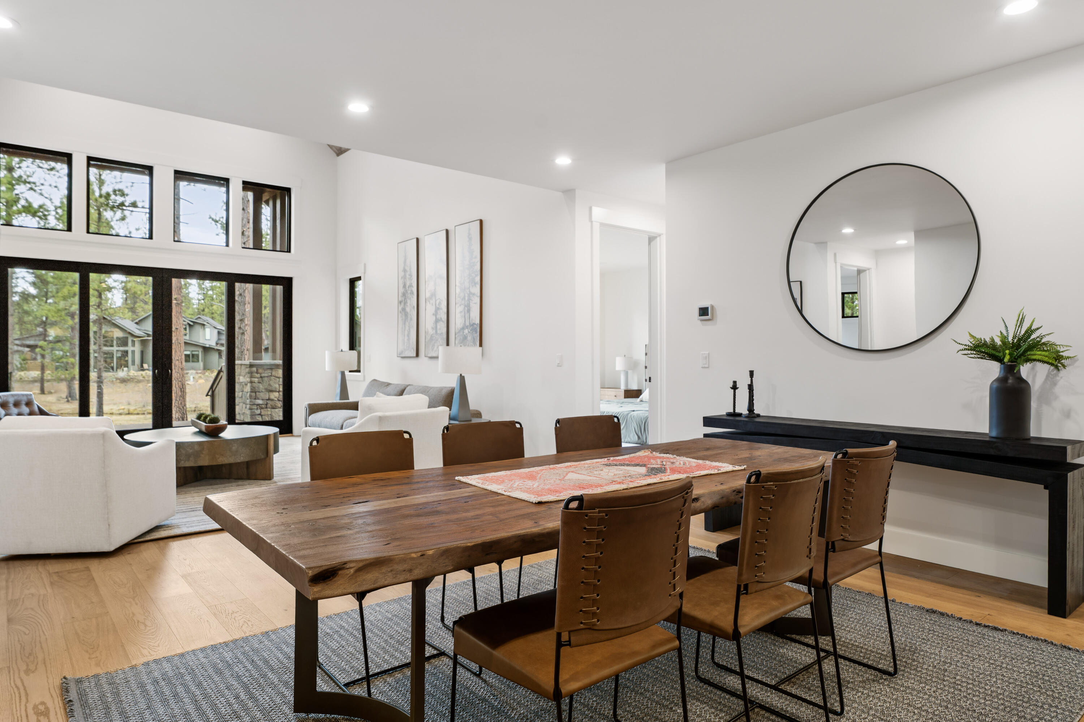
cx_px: 542
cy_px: 361
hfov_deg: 82.6
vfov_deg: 60.7
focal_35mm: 20
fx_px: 617
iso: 100
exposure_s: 1/6
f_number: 7.1
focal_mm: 20.5
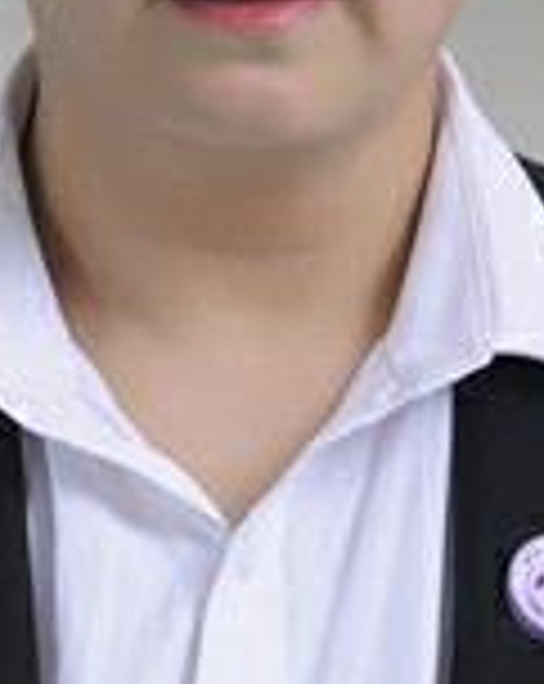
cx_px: 270
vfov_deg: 5.4
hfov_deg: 4.3
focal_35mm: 355
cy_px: 88
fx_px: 7174
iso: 160
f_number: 5.6
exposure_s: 1/125
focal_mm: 85
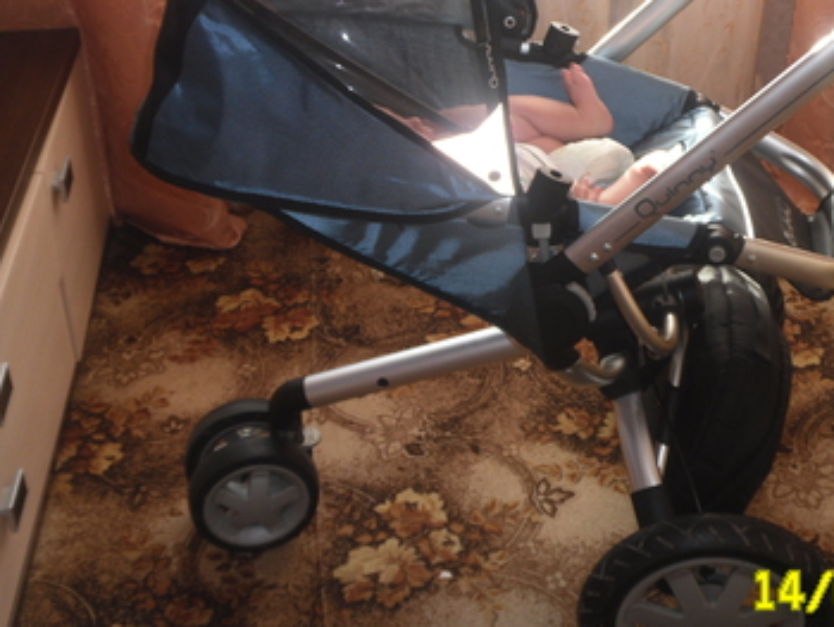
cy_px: 209
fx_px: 1326
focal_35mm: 55
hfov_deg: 34.7
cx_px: 539
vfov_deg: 26.4
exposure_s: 1/45
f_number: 3.8
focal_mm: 6.36
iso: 80
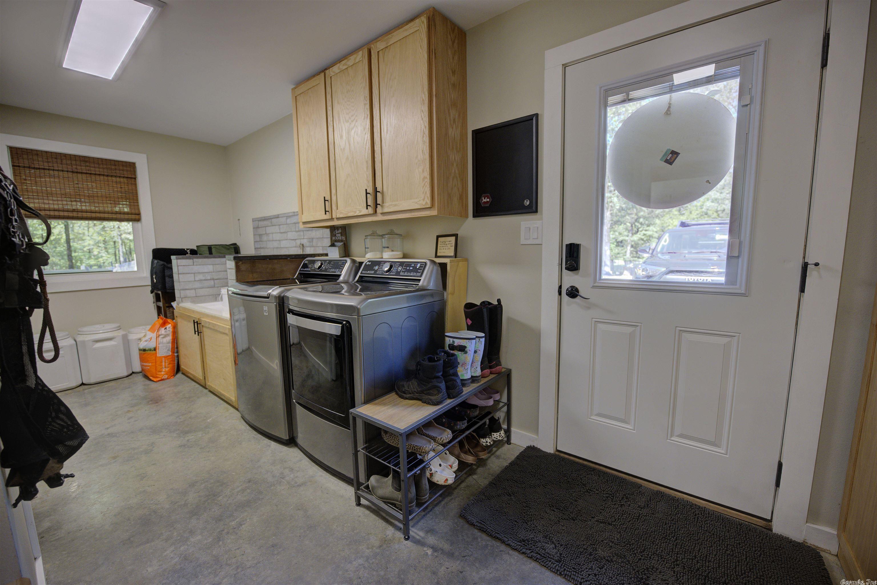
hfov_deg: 104.3
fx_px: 341
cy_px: 292
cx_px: 438
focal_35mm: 14
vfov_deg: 81.2
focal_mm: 14
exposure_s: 1/500
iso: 1000
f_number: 2.8
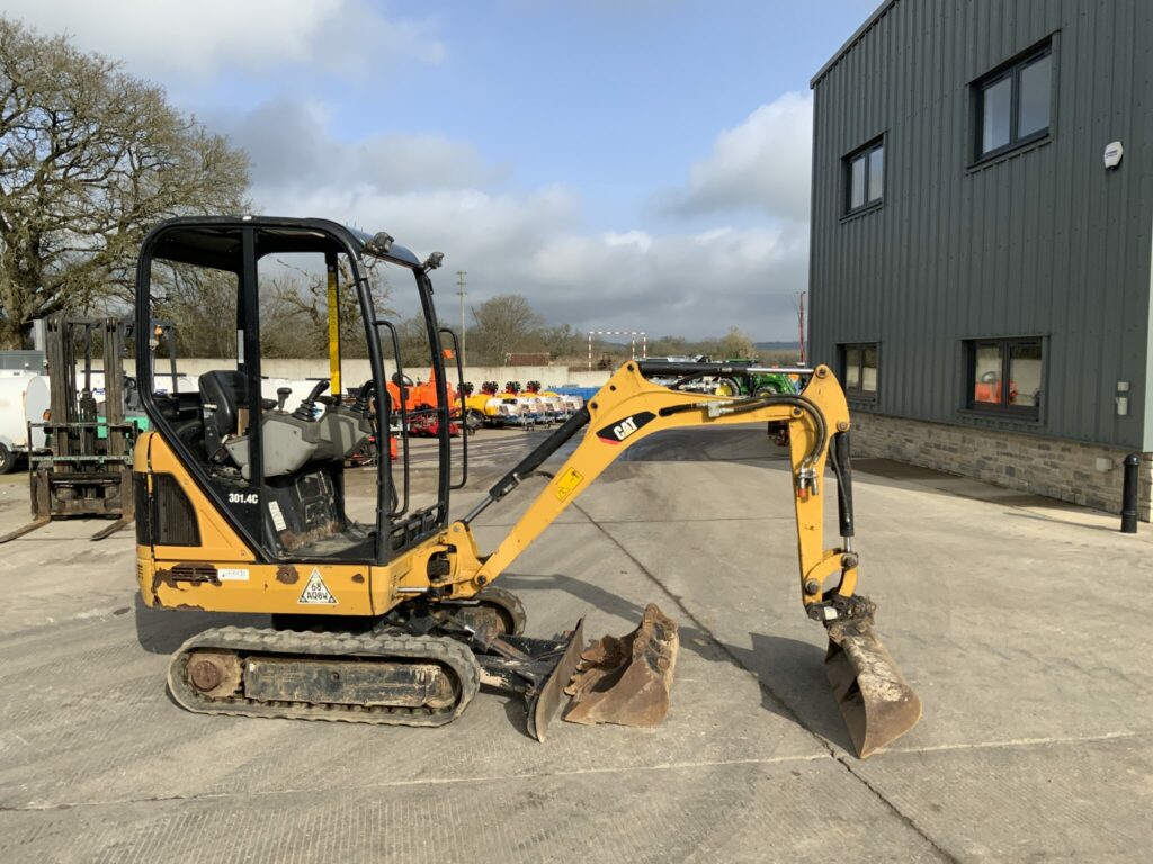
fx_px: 966
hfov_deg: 61.7
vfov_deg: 48.2
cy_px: 432
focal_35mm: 29
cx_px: 576
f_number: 1.8
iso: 20
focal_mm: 3
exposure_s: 1/2141
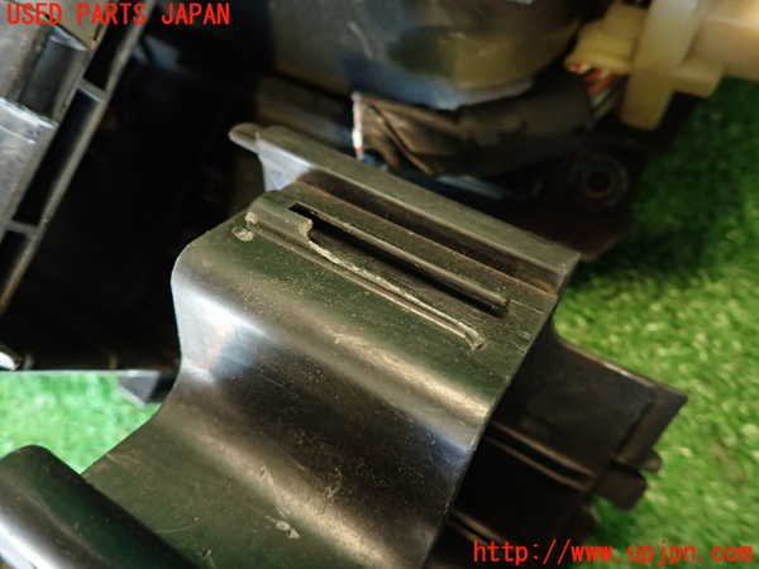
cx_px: 380
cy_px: 284
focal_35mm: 25
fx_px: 548
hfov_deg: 69.4
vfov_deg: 54.9
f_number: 2
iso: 500
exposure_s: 1/30
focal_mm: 4.5
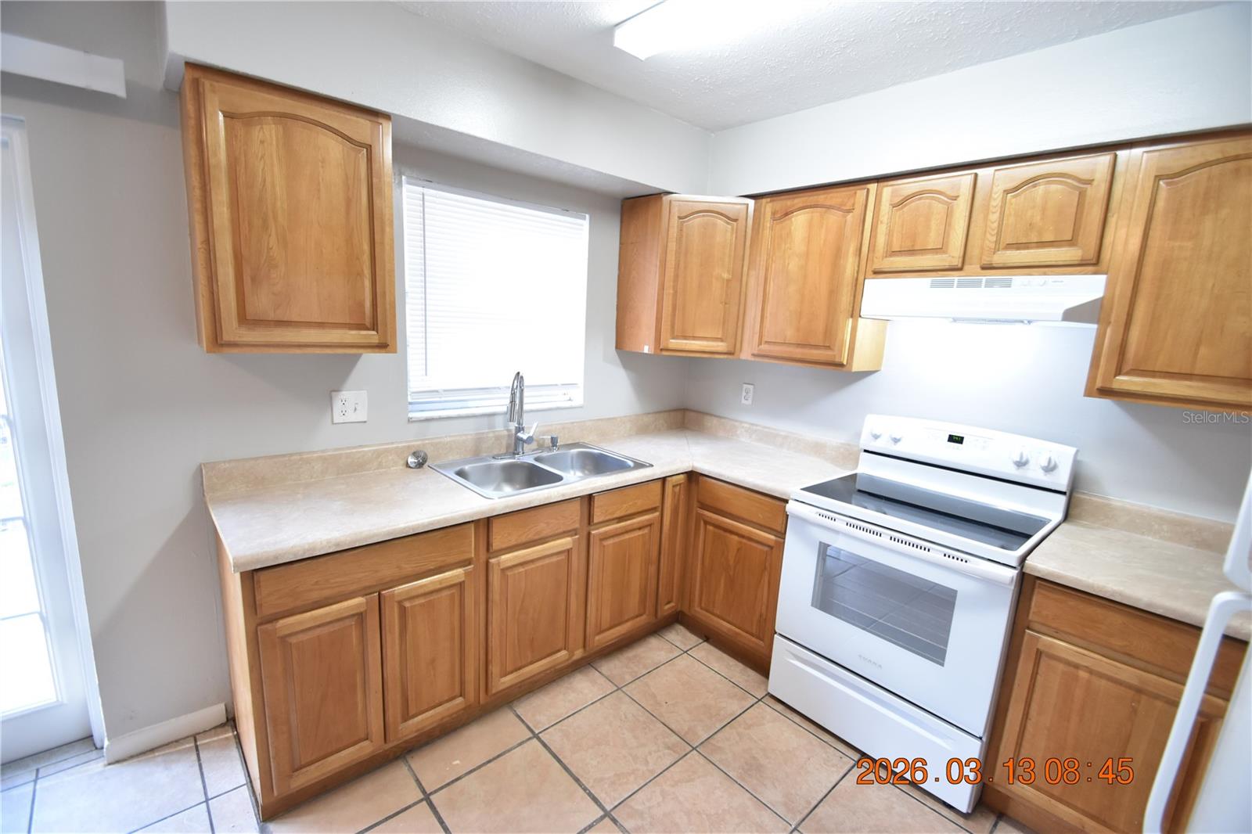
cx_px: 626
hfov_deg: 100.4
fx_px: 522
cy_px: 417
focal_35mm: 15
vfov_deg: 77.3
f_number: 3.5
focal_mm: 10
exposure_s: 1/45
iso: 800
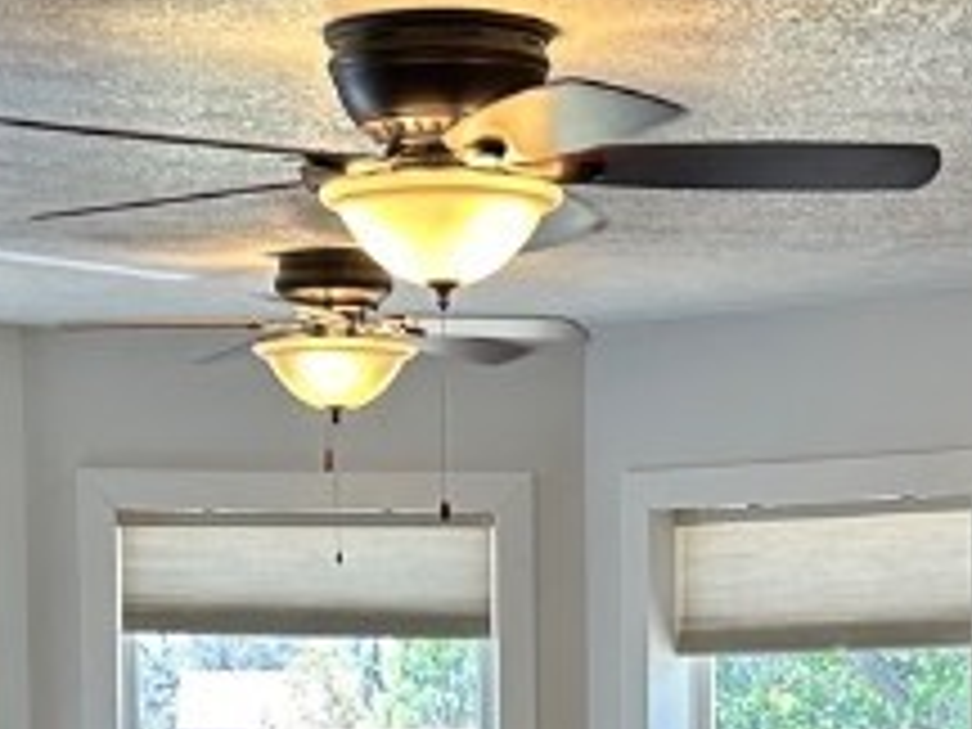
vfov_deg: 11.6
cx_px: 536
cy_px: 1044
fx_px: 3454
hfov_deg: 16.0
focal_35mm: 123
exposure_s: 1/120
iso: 80
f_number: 1.5
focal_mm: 5.7
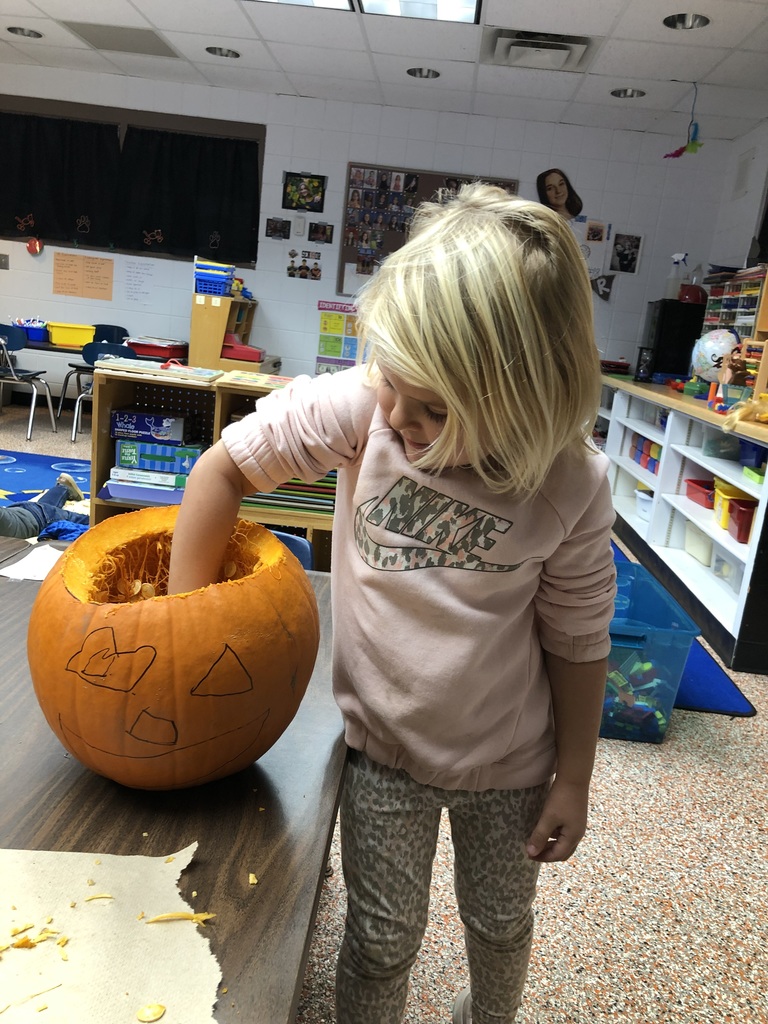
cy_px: 512
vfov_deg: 63.4
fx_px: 828
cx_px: 384
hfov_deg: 49.7
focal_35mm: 28
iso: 40
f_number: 1.8
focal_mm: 3.99
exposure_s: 1/24
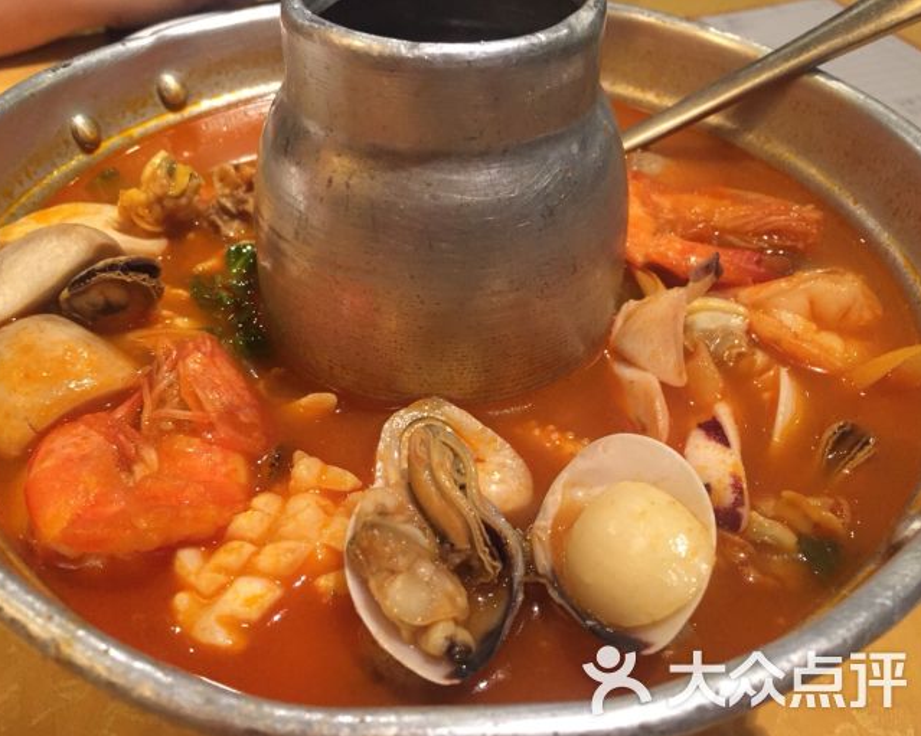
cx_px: 440
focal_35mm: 31
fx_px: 845
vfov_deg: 47.1
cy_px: 377
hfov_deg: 57.2
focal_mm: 4.15
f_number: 2.2
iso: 200
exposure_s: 1/30
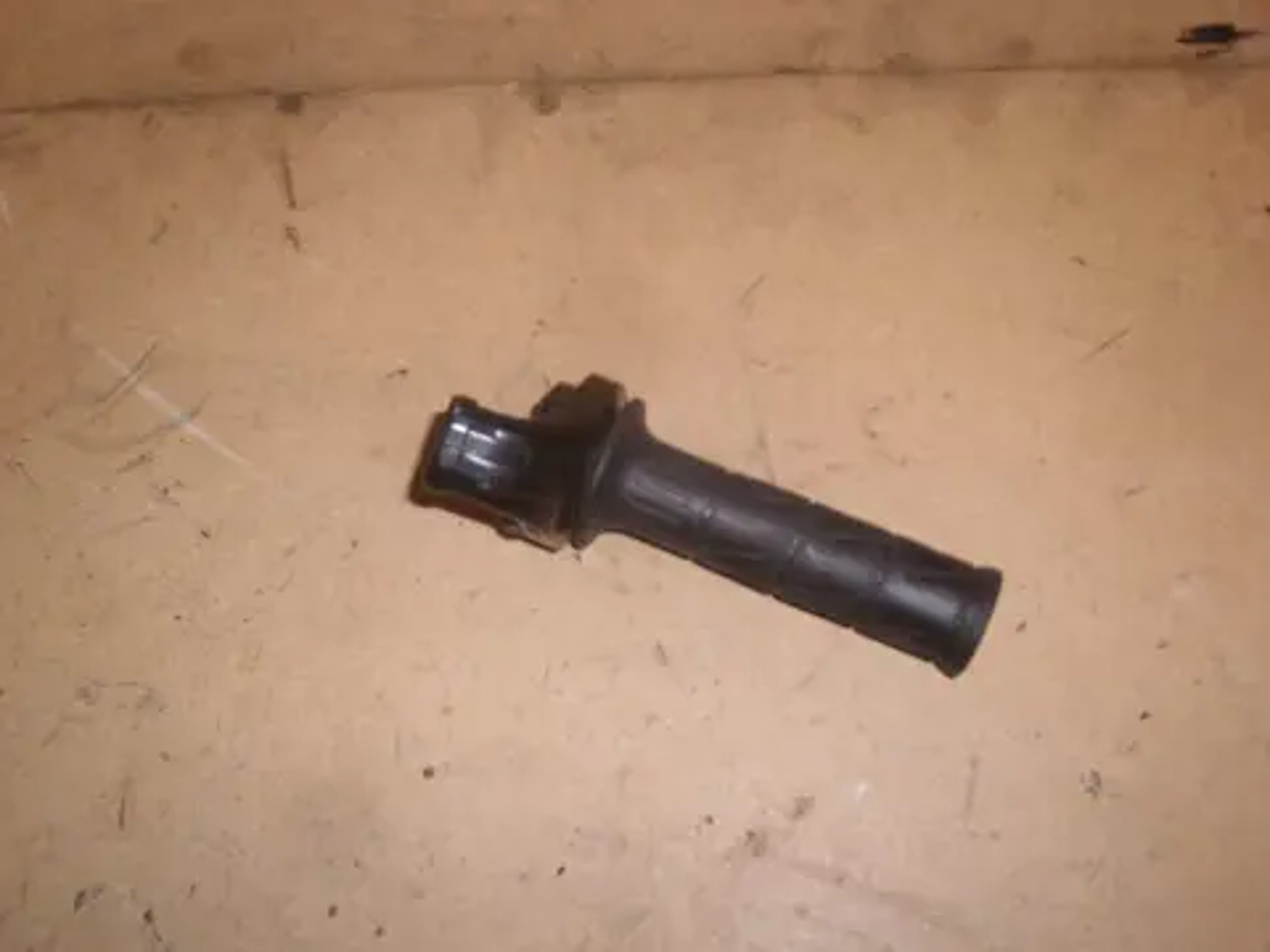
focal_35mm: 35
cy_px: 476
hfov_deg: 52.6
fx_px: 1284
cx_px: 635
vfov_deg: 40.7
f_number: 2.8
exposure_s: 1/30
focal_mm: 5.8
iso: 50
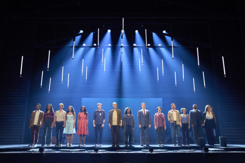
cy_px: 82
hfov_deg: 61.9
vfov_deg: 43.6
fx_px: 204
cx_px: 122
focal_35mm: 30
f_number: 5.6
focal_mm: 30
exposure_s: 1/320
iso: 1600
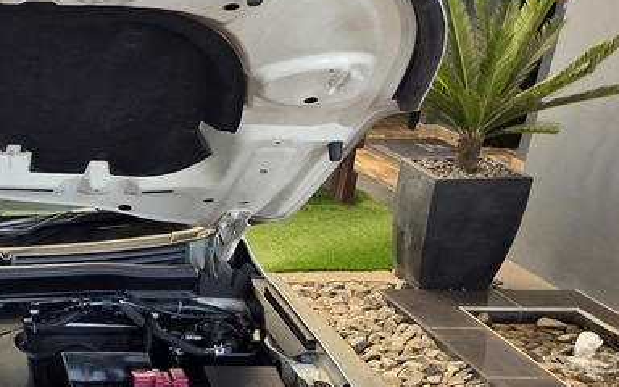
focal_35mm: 65
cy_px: 469
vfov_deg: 18.9
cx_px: -116
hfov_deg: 27.8
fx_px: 1097
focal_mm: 6.25
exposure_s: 1/180
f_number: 1.7
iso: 64
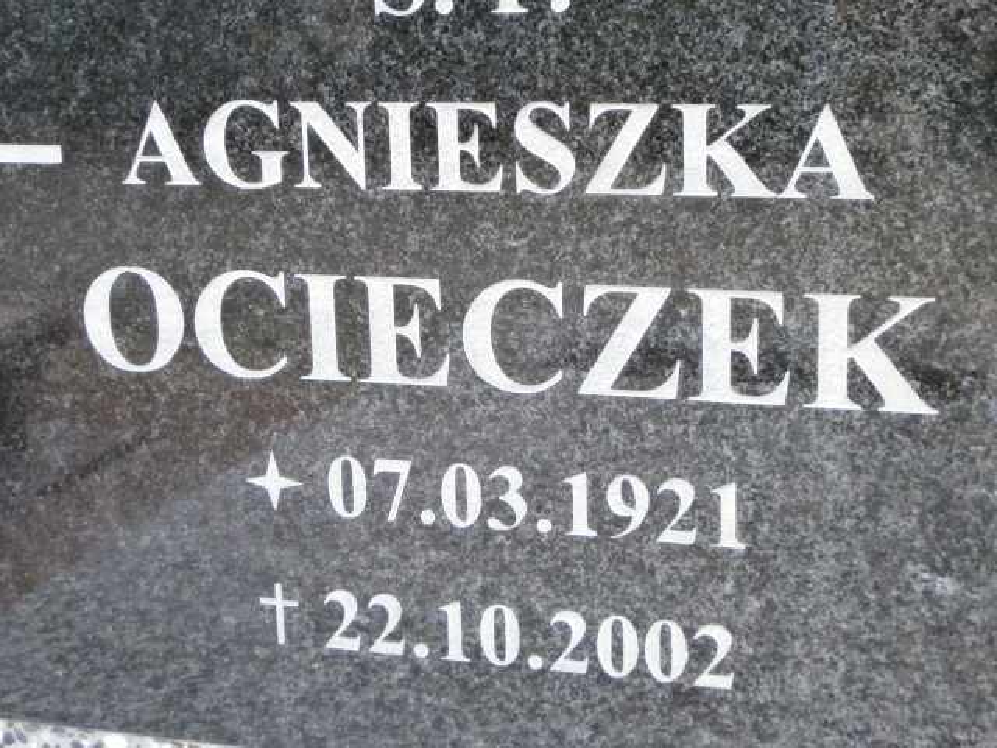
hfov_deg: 28.6
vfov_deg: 21.6
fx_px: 1959
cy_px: 374
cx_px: 498
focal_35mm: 68
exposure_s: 1/60
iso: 100
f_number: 4.7
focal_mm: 12.1
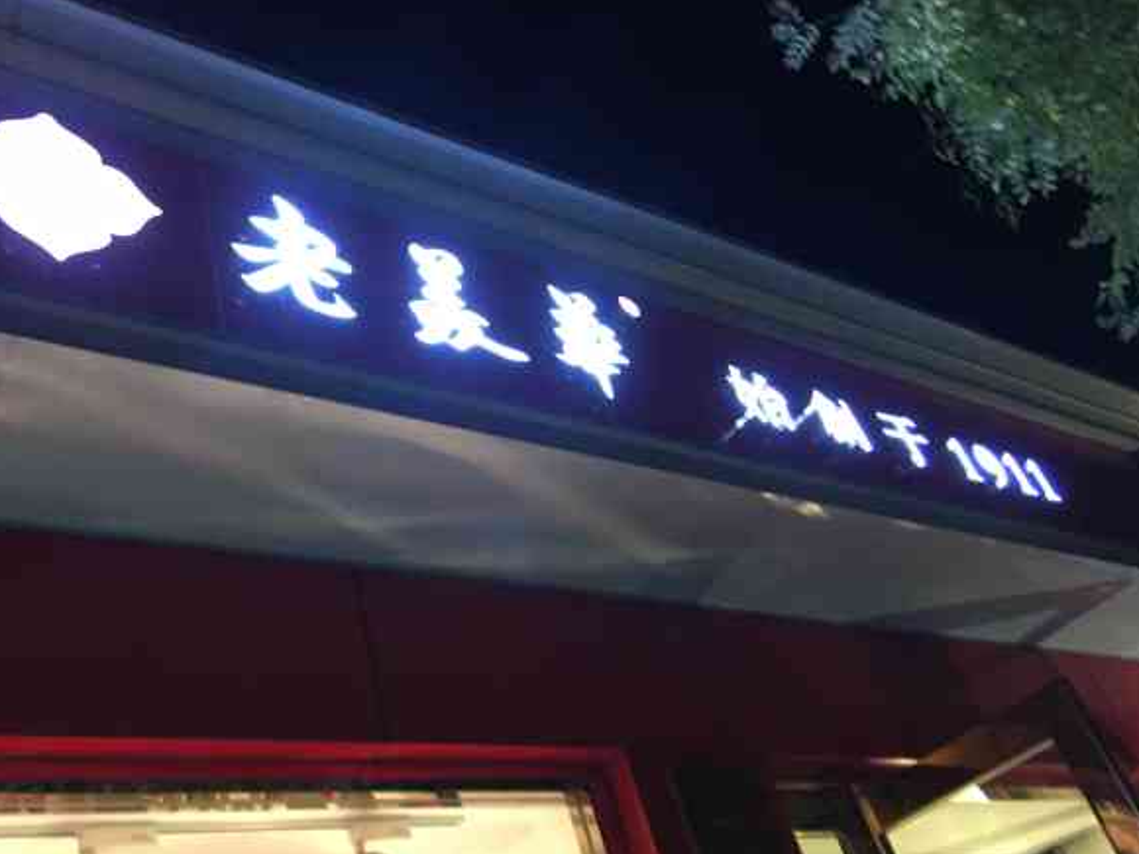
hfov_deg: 52.4
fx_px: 1152
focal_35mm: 35
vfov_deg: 40.7
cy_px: 435
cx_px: 489
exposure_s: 1/10
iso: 100
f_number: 2.2
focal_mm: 4.15
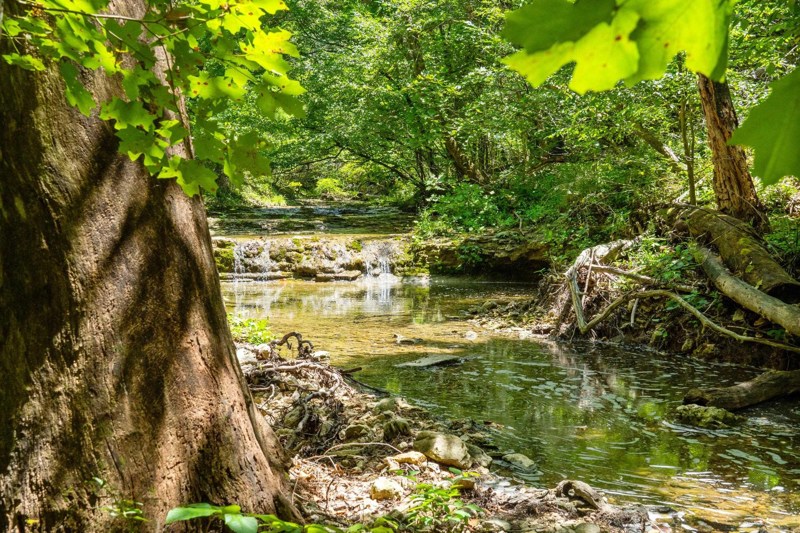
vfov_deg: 30.9
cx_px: 400
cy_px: 266
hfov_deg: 45.0
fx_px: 967
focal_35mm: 44
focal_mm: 29
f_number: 9
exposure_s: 1/250
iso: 500
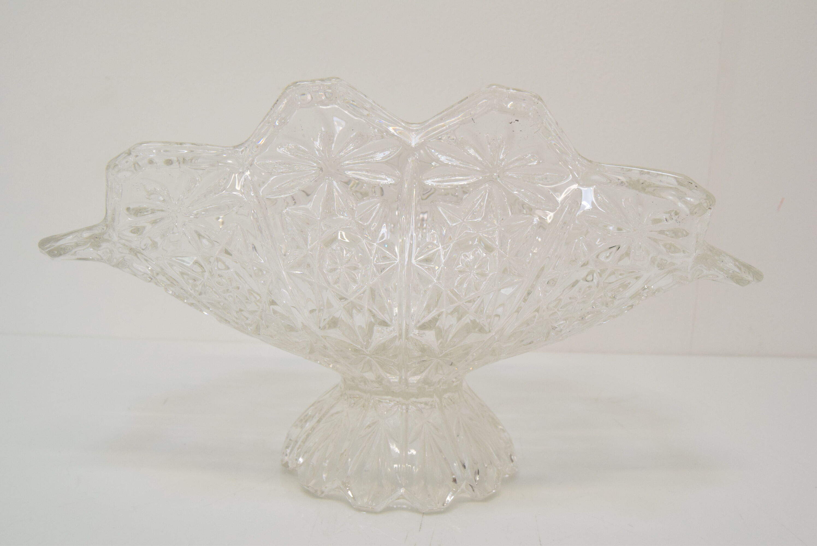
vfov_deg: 38.4
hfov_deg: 55.1
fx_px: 784
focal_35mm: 34
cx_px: 408
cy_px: 273
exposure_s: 1/250
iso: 1600
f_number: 8
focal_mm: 23
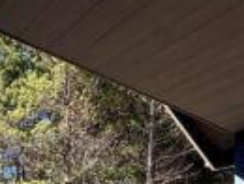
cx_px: -28
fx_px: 304
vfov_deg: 26.3
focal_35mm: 43
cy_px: 263
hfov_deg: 36.6
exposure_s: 1/502
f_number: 2.2
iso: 40
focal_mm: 2.22
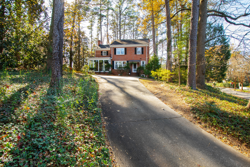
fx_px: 120
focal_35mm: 17
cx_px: 125
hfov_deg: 92.4
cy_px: 84
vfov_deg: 69.7
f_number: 8
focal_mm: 11.5
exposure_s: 1/50
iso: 400
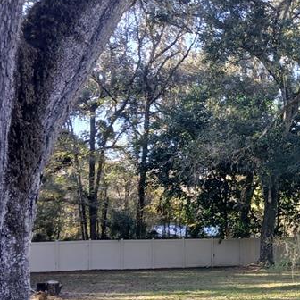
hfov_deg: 23.0
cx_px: 339
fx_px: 686
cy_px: 204
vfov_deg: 24.5
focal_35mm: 70
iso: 32
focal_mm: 3.98
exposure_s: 1/60
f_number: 1.8
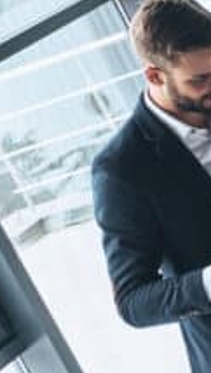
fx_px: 1516
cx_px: 575
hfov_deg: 7.3
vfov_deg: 14.0
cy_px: 124
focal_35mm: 153
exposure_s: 1/160
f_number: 3.5
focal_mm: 45
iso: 640
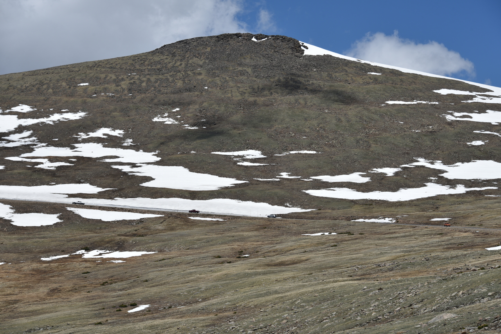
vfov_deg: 11.2
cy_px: 167
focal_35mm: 122
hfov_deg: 16.8
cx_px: 250
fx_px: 1698
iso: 100
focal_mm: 122
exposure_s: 1/400
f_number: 10
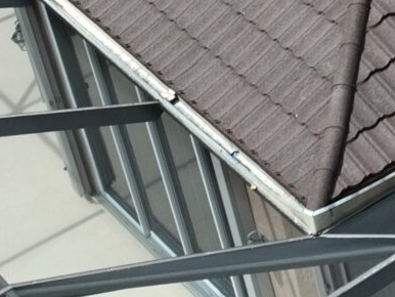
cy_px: -252
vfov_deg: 8.9
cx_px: 955
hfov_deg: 10.6
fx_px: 1815
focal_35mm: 159
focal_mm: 12.29
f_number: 2.8
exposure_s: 1/200
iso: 100
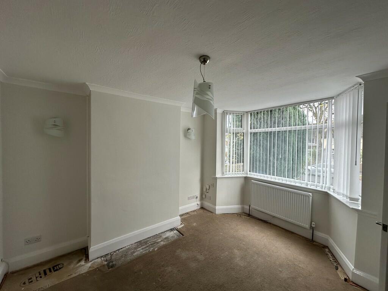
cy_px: 146
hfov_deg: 102.1
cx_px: 194
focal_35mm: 14
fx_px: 157
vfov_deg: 85.7
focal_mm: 2.22
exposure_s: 1/99
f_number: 2.2
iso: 80
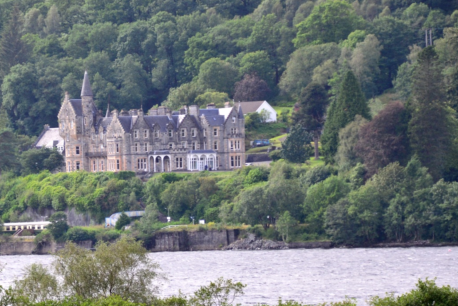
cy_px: 176
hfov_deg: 5.7
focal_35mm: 360
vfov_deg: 3.8
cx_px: 118
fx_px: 4577
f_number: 5.6
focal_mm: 155
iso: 500
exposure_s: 1/640
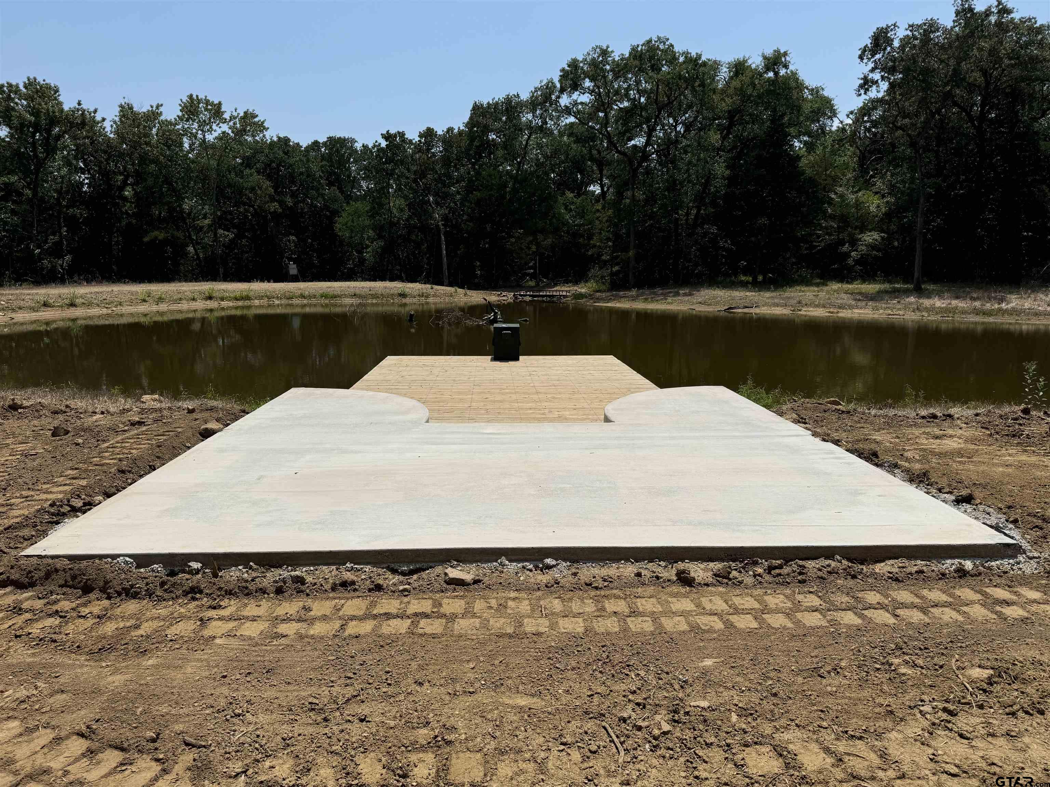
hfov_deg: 71.6
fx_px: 728
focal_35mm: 24
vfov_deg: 56.8
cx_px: 525
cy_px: 394
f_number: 1.78
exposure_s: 1/10417
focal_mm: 6.76
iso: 80
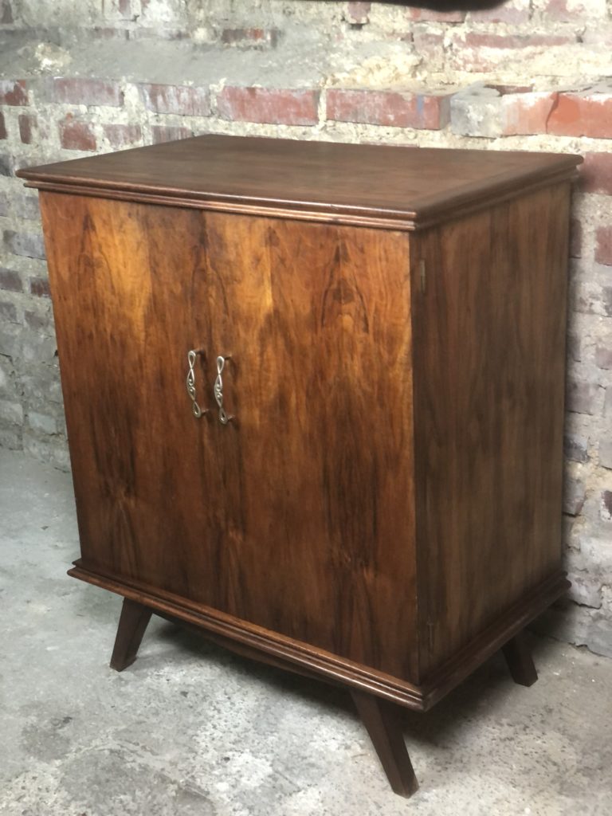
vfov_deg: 36.8
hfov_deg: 28.0
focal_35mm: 52
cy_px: 408
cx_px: 306
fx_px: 1226
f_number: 2.4
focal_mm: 6
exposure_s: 1/20
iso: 160
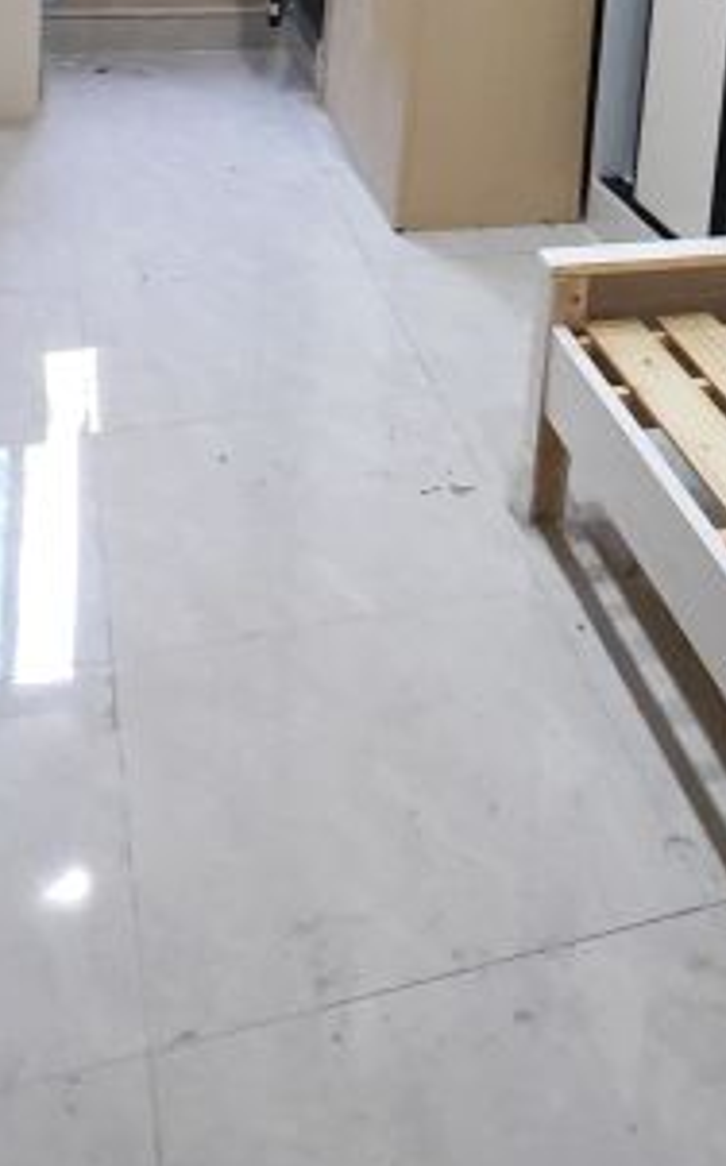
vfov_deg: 37.1
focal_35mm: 45
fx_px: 1429
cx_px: 637
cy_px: -125
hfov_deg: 27.6
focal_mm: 1.82
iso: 320
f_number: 2
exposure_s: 1/33
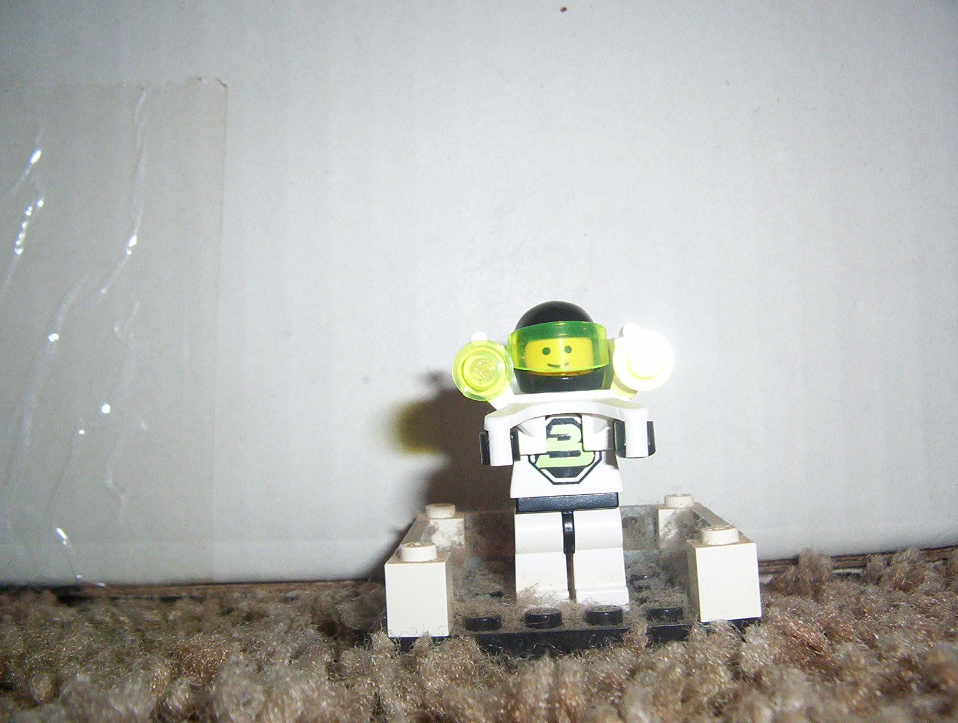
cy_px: 362
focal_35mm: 39
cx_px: 479
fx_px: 1082
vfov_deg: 37.0
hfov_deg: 47.8
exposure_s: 1/60
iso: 140
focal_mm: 5.26
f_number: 3.84
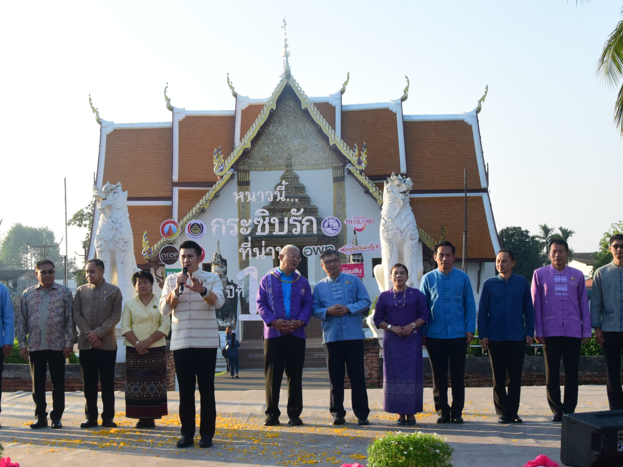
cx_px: 254
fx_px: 1044
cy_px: 248
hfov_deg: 33.1
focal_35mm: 58
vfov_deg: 25.2
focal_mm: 26
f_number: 13
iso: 2000
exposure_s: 1/640
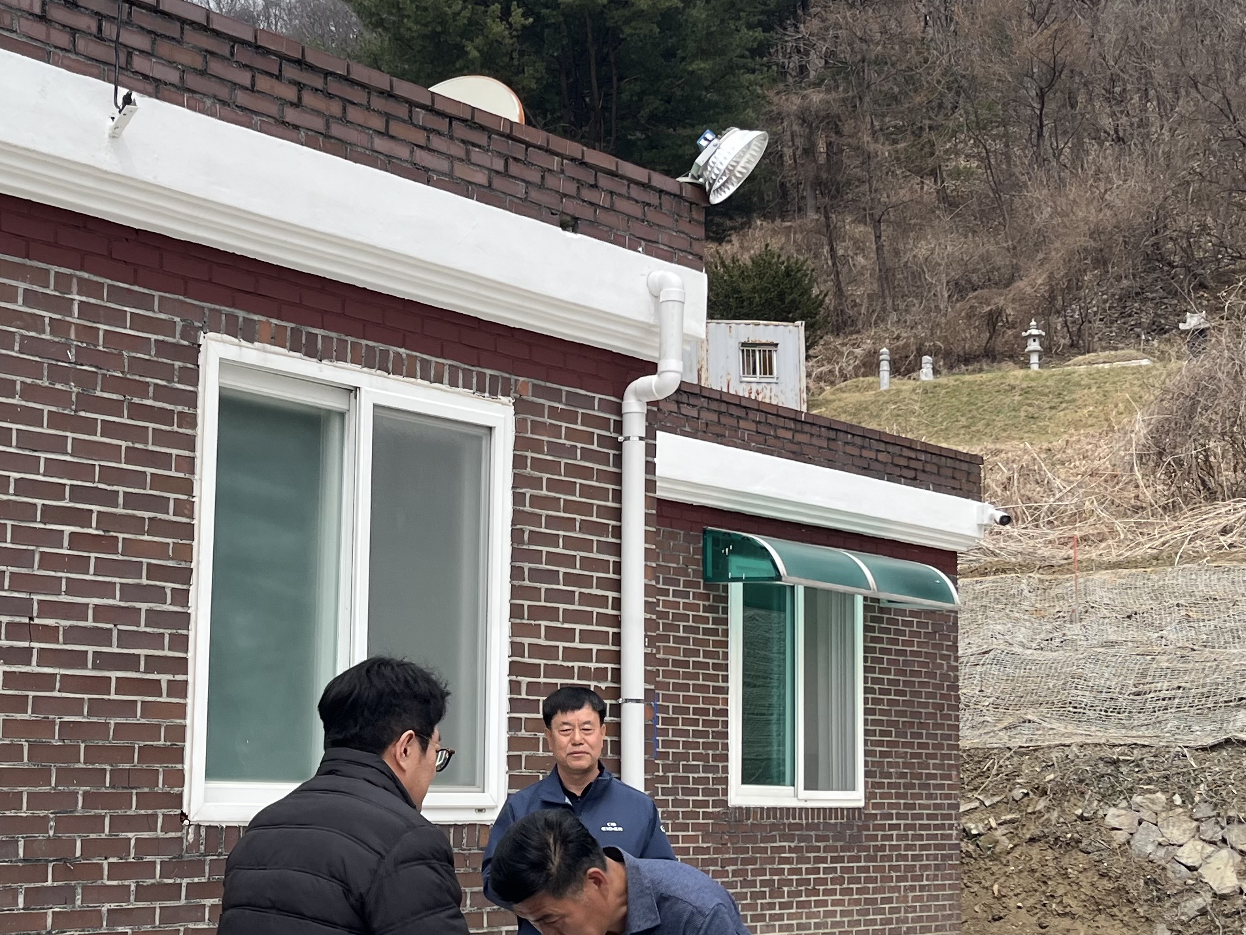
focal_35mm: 55
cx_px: 388
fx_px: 1980
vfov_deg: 26.5
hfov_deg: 34.5
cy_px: 563
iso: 50
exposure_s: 1/1992
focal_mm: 5.1
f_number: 1.6
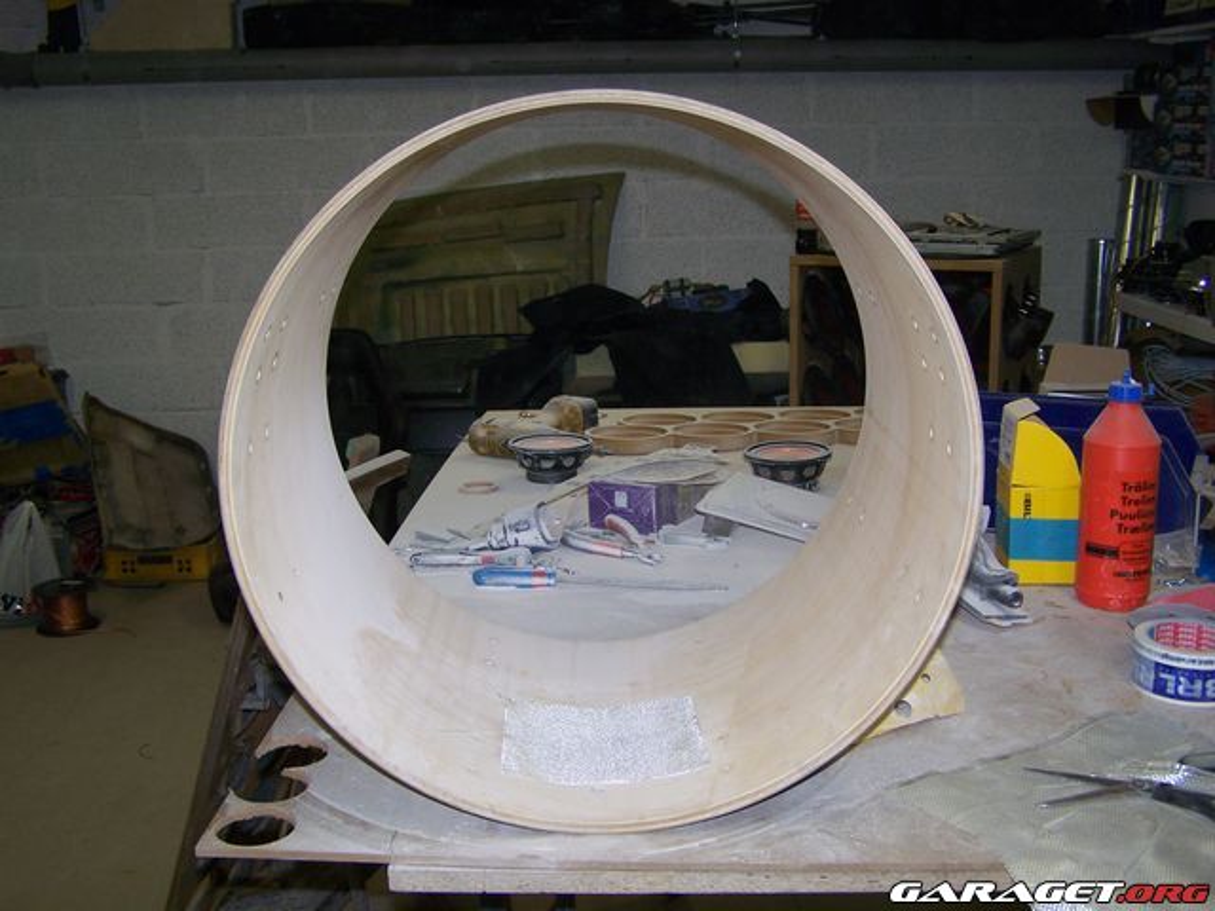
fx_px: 1334
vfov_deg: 37.7
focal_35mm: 38
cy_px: 456
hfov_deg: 49.0
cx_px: 608
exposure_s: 1/60
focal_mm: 6.3
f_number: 2.8
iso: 80
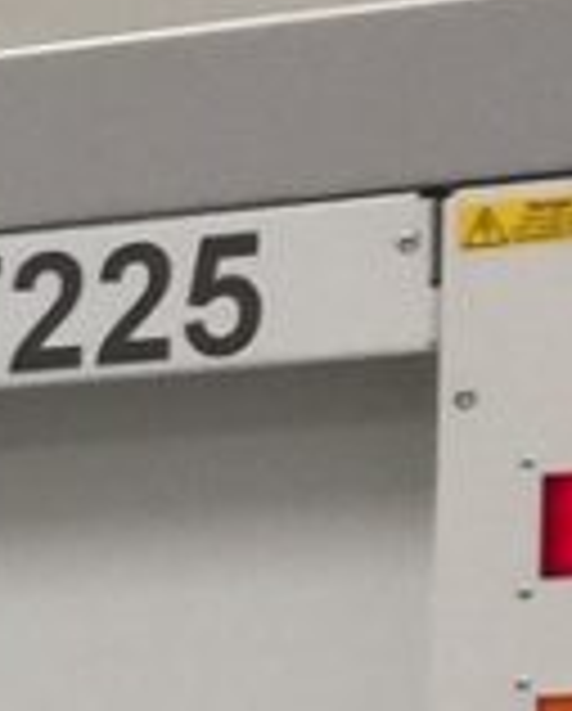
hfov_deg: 5.2
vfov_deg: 6.9
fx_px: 5655
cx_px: -1590
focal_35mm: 268
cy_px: 1550
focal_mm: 4.15
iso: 32
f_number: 2.2
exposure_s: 1/40
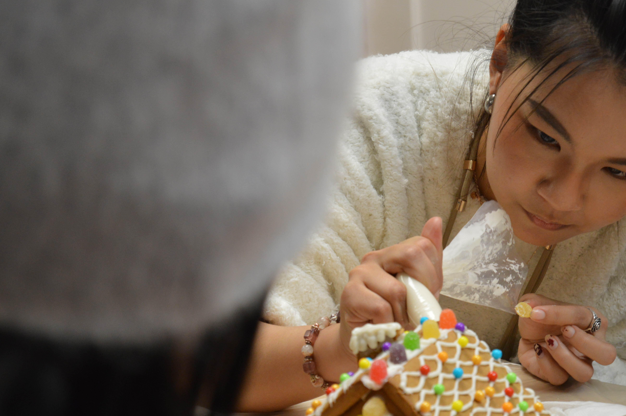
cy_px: 254
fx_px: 1800
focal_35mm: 104
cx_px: 378
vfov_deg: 13.2
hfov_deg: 19.7
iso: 1000
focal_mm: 55
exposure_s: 1/60
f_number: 5.6
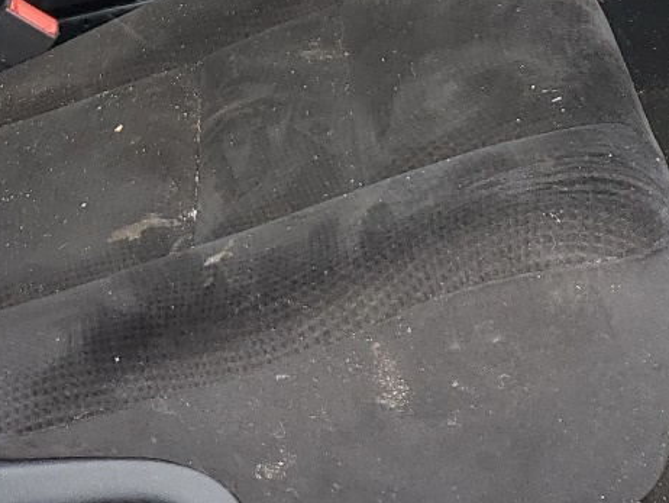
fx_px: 1740
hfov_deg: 21.7
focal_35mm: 90
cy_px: -158
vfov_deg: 15.6
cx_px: 239
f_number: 1.5
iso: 50
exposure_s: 1/133
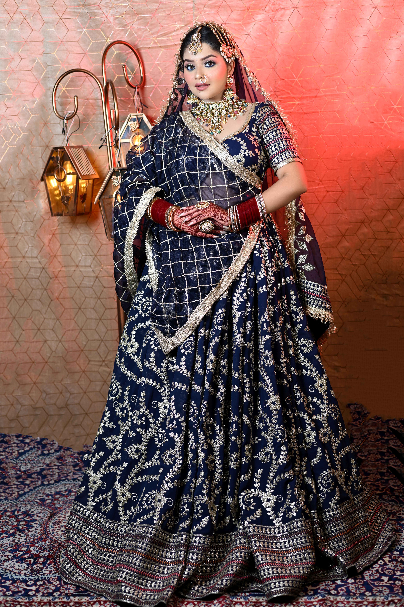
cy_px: 304
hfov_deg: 27.0
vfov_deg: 39.6
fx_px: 842
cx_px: 202
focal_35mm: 50
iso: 250
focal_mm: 50
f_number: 2.5
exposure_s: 1/160
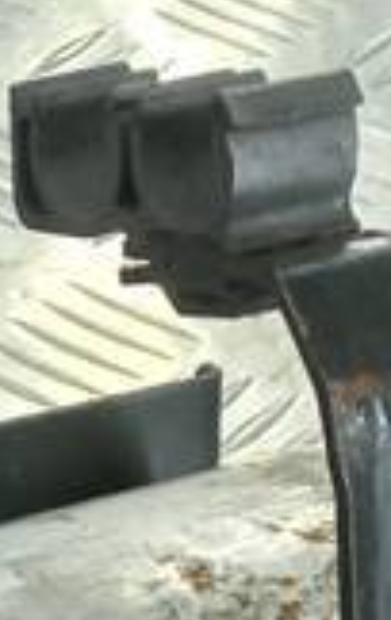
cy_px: 938
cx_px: -648
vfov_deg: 11.9
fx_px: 2832
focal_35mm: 167
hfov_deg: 7.3
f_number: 1.8
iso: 80
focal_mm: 4.6
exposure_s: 1/50
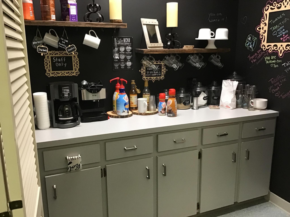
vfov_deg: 45.4
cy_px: 108
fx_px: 260
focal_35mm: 31
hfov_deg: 58.4
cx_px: 145
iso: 200
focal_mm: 3.3
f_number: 2.4
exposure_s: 1/17
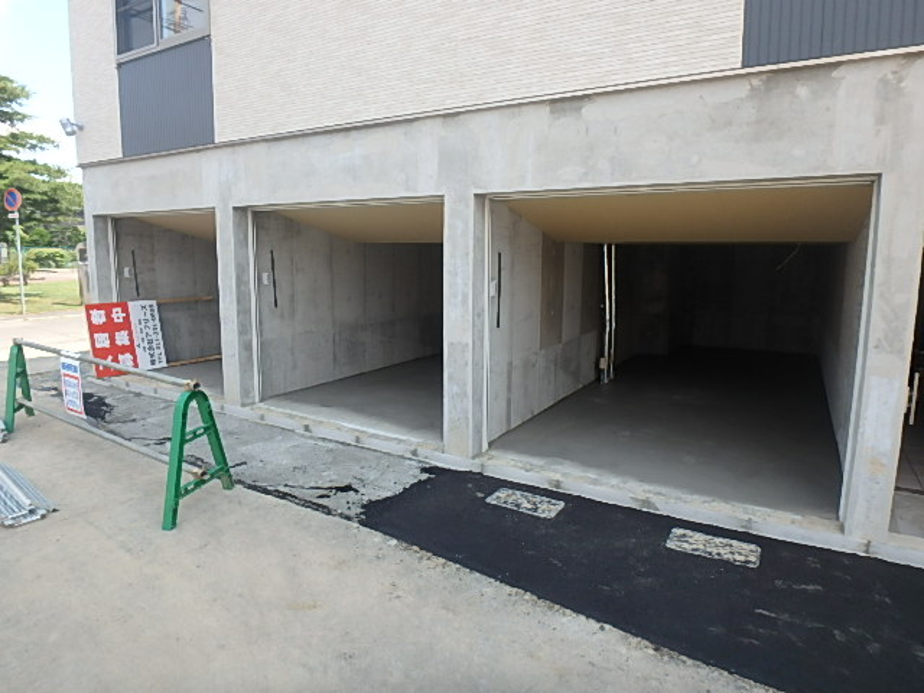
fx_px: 561
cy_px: 346
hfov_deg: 79.0
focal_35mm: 21
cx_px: 462
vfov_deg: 63.4
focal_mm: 3.7
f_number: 3.5
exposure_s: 1/400
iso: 125
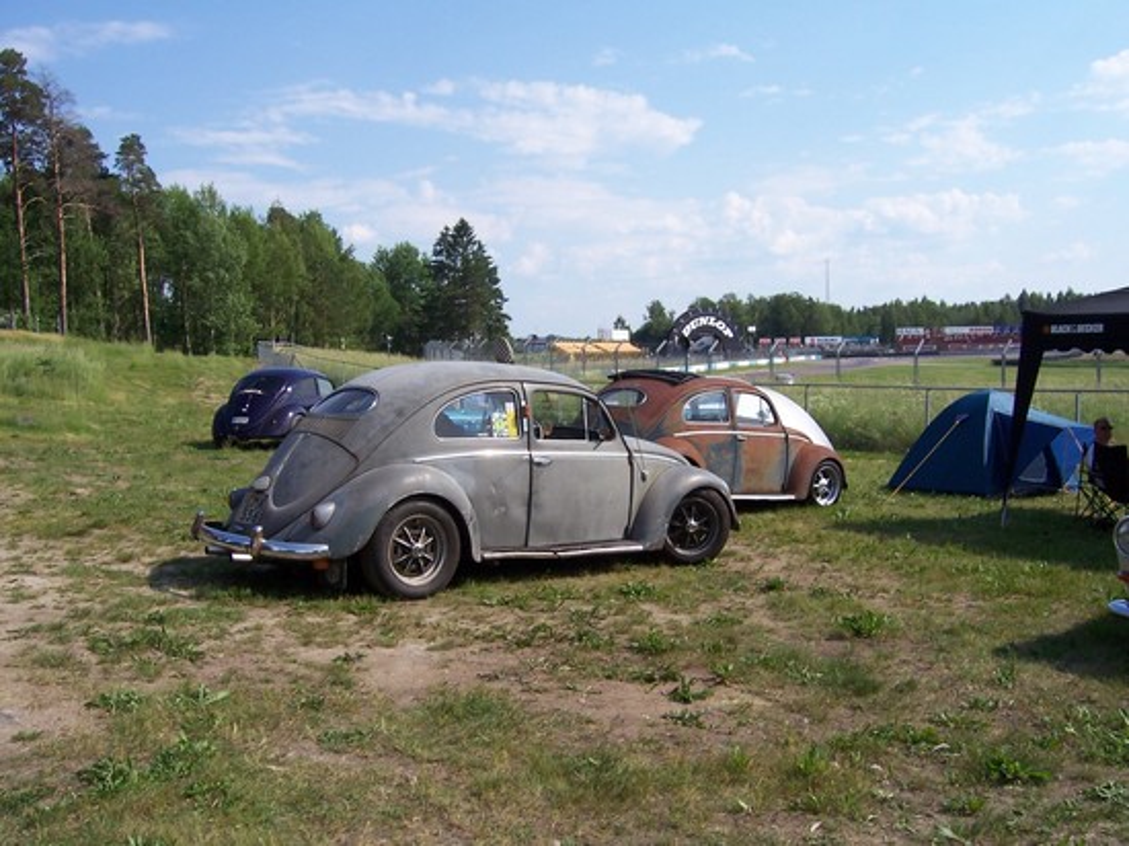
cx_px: 564
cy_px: 423
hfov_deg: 51.4
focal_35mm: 36
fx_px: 1174
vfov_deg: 39.6
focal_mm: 6
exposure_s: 1/500
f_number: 4.8
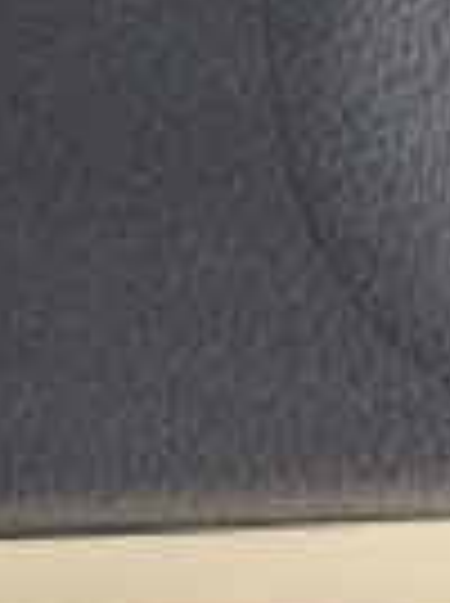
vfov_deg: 13.9
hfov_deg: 10.6
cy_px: -266
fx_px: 2330
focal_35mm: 134
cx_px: -234
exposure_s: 1/120
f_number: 1.8
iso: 25
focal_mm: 3.99
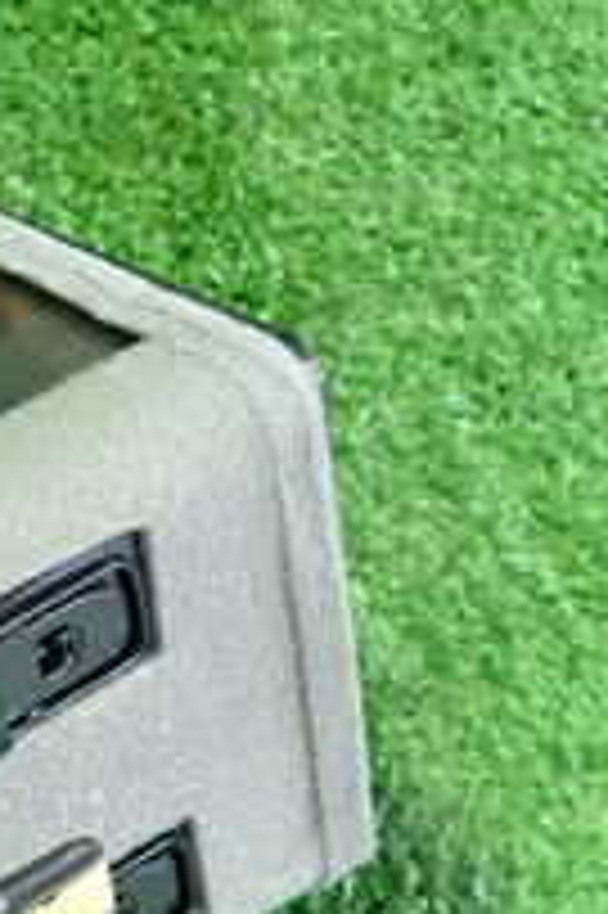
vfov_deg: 25.9
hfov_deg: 16.3
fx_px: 1954
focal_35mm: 77
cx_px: -275
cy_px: 720
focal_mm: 4.5
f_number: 2
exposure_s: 1/50
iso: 1000
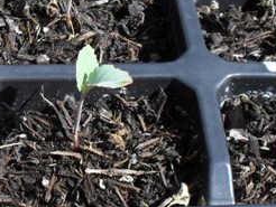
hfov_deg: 21.2
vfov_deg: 16.3
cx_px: 54
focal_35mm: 91
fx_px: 726
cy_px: 101
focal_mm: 6.3
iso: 100
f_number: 3.2
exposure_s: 1/750
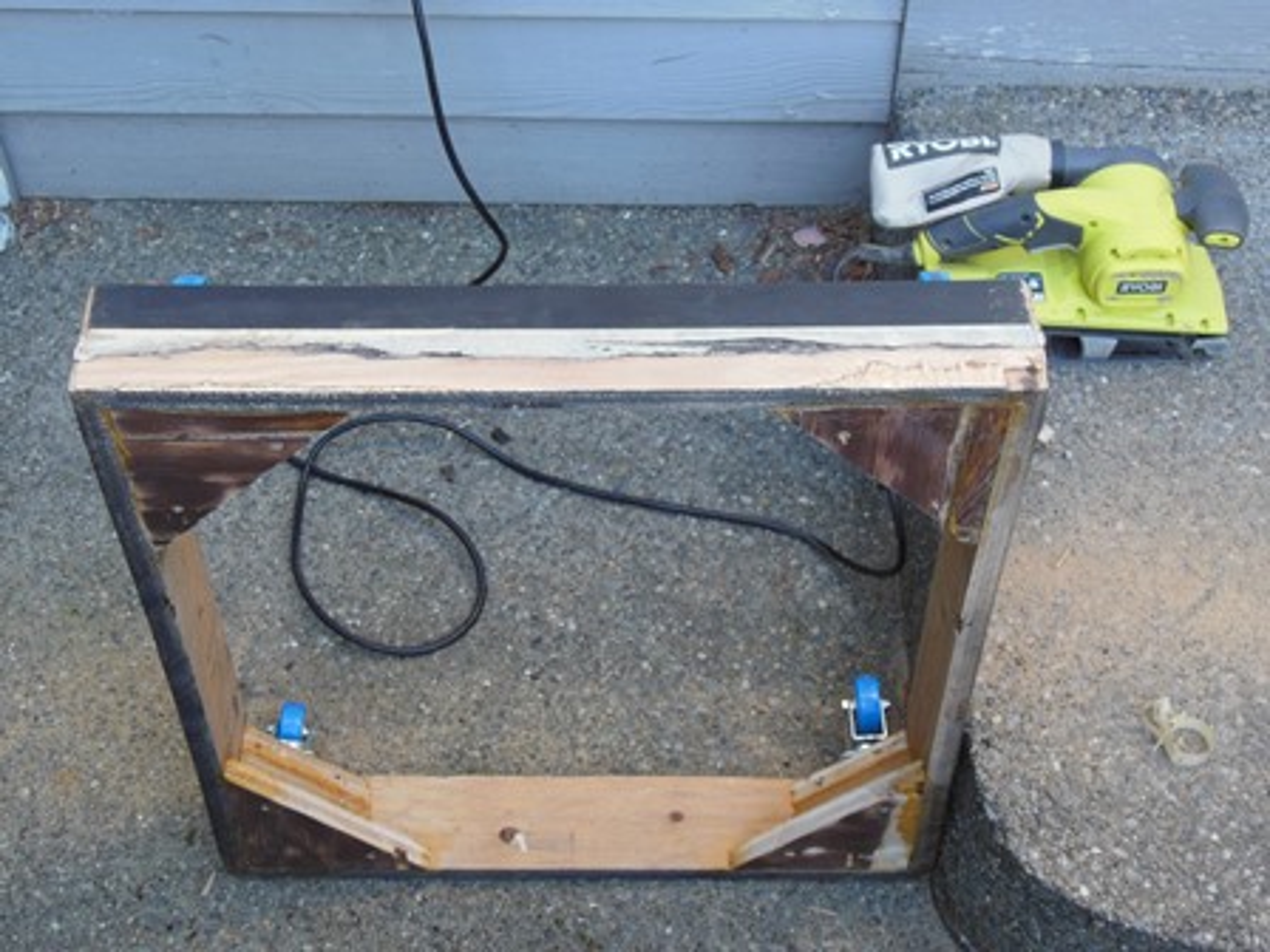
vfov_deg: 33.6
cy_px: 476
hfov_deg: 43.9
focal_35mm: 43
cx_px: 635
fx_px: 1578
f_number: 3.8
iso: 125
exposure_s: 1/30
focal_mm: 7.7
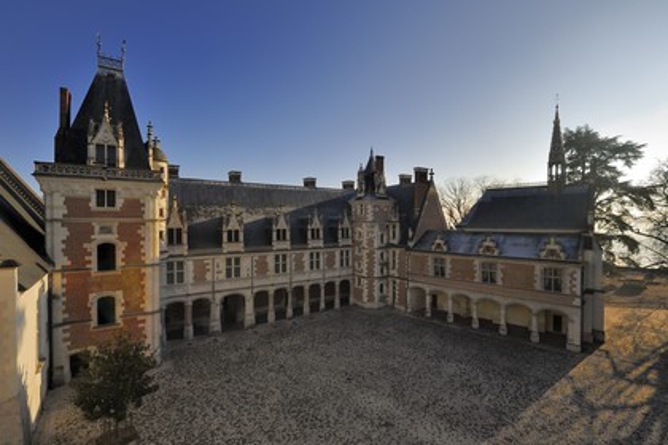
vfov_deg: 73.7
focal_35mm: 16
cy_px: 222
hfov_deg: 96.7
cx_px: 334
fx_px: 297
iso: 200
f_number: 13
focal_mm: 16
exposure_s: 1/160
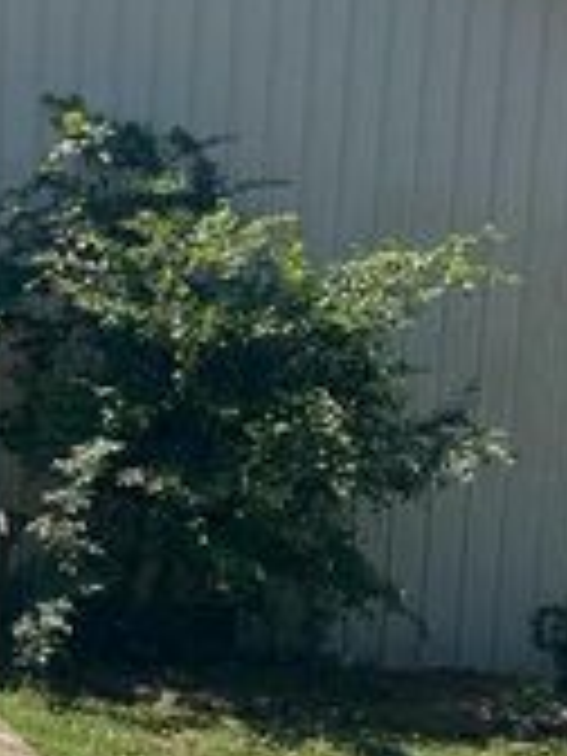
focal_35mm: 103
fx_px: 2249
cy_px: 722
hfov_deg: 13.7
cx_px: -230
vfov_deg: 18.7
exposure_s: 1/3165
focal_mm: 5.7
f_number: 1.5
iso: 50
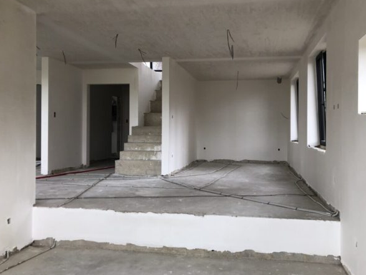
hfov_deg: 58.3
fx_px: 328
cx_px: 197
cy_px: 133
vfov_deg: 45.5
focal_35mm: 31
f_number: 1.8
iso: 50
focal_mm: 4
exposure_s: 1/120
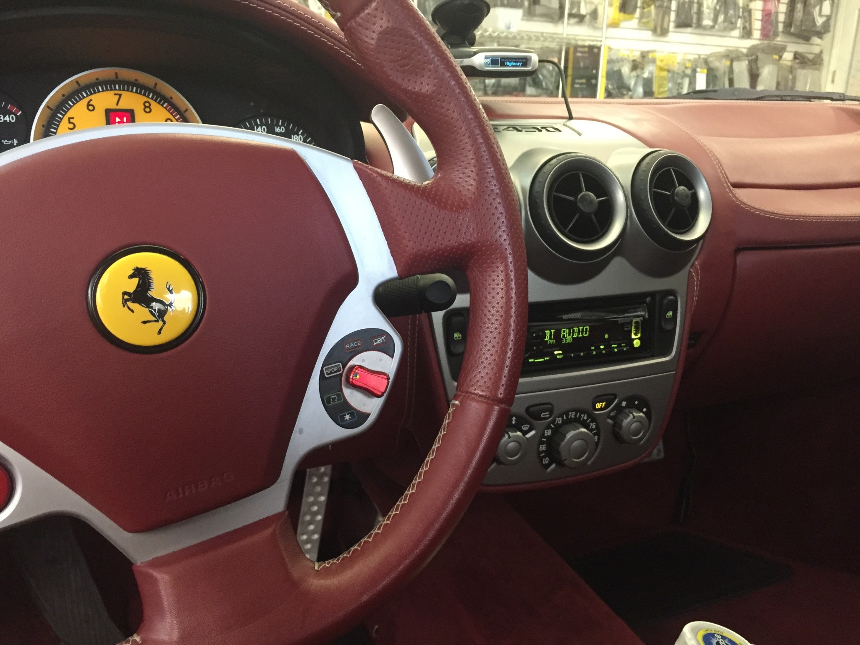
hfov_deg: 61.7
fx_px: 720
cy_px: 322
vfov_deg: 48.2
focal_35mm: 29
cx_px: 430
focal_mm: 4.15
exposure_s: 1/20
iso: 250
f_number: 2.2
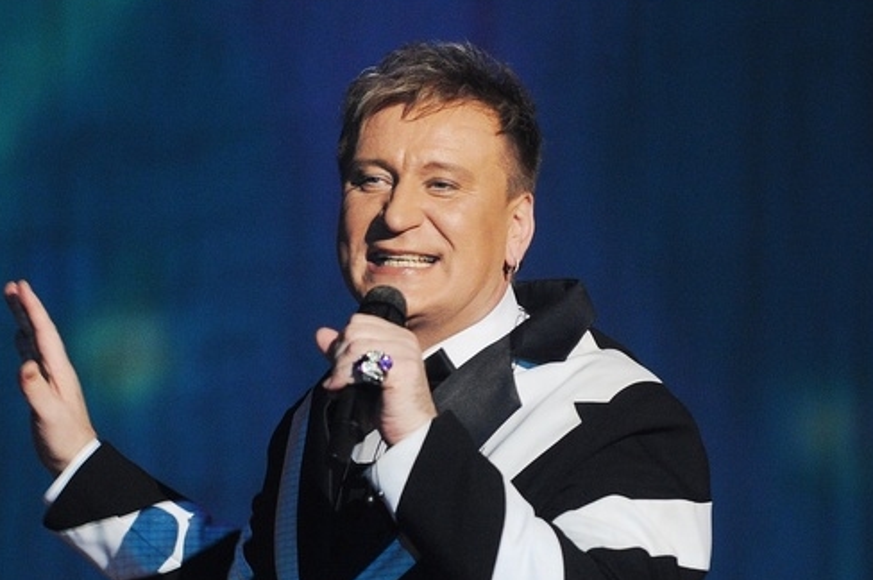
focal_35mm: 444
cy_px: 478
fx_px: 10753
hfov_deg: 4.6
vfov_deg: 3.1
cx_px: 322
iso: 1000
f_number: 2.8
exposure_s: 1/125
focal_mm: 170
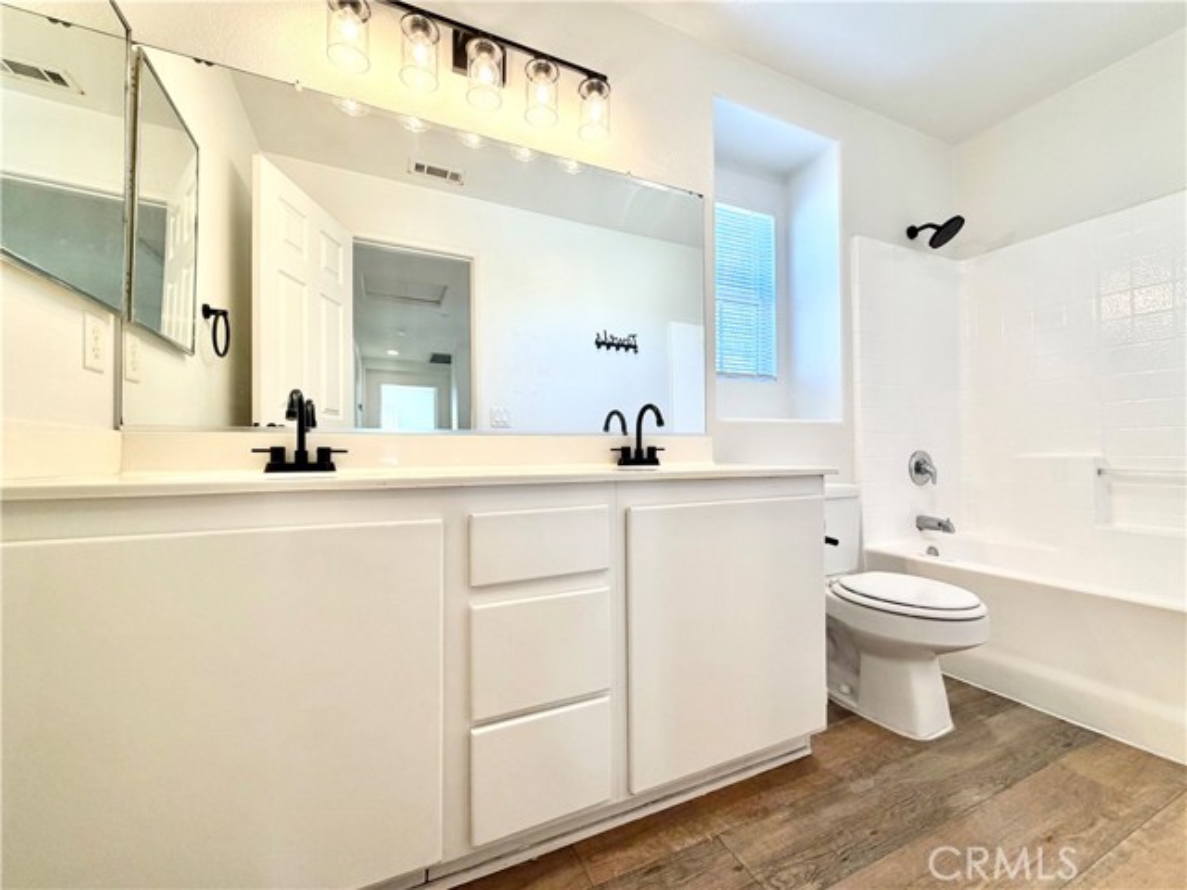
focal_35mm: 14
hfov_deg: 102.1
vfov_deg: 85.7
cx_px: 594
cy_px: 445
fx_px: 480
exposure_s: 1/120
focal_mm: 2.22
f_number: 2.2
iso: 100
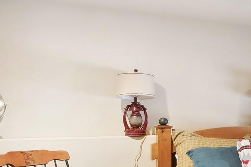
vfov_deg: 24.0
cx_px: 368
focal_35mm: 56
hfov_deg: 26.6
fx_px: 390
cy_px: 121
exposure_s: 1
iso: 100
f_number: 6.3
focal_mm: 10
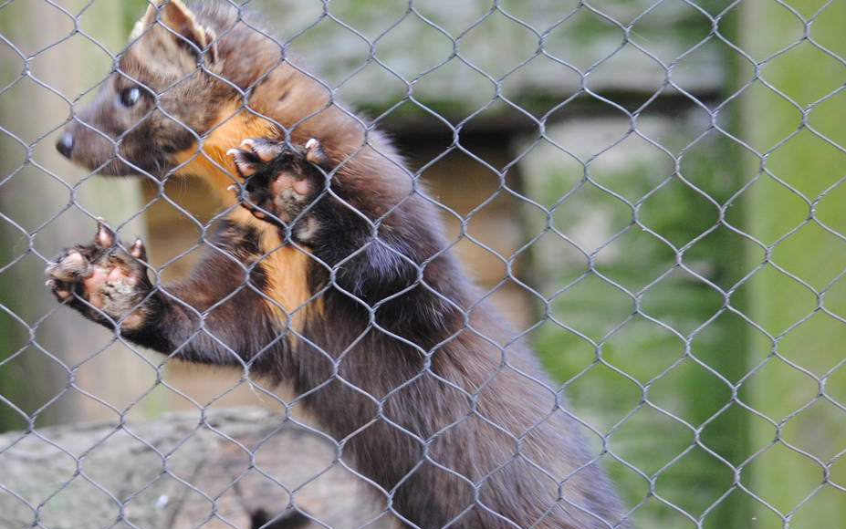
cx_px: 365
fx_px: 4751
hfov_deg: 10.2
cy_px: 357
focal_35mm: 206
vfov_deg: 6.4
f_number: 4.5
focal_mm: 78
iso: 400
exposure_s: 1/100
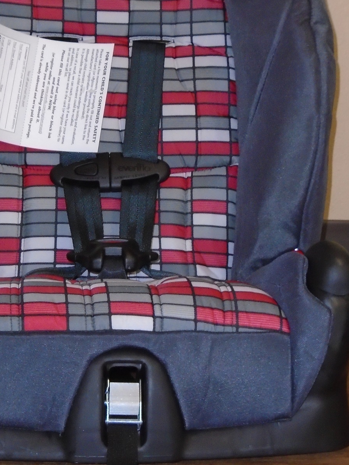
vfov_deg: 23.1
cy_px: 125
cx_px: 134
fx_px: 1129
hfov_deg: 17.6
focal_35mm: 84
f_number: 4.5
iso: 400
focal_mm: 8.7
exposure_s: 1/50
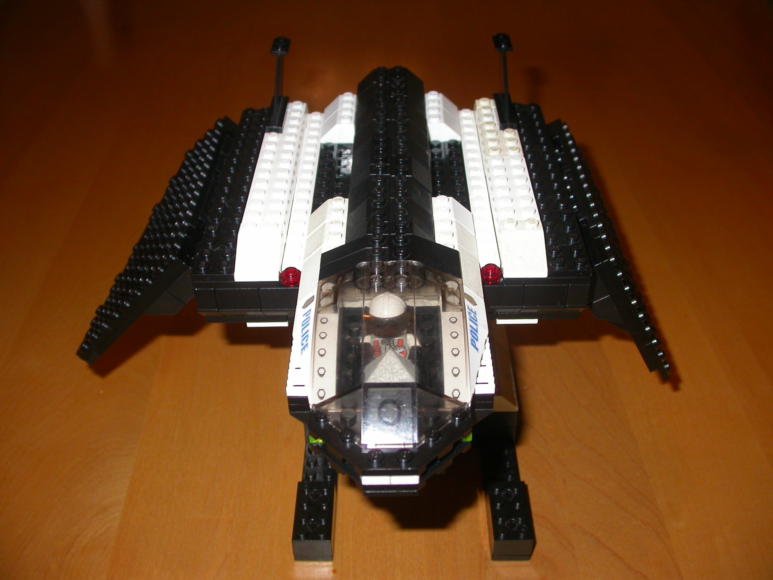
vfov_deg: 37.7
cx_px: 386
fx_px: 849
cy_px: 290
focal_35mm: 38
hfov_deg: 49.0
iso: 100
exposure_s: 1/60
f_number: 2.6
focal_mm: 7.85
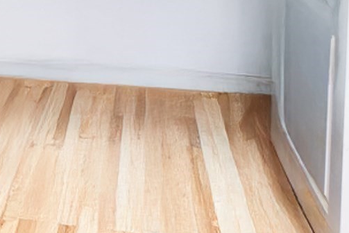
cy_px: -152
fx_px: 553
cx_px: -77
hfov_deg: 29.7
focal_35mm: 57
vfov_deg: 19.5
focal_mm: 14
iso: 100
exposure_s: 1/10
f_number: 2.8
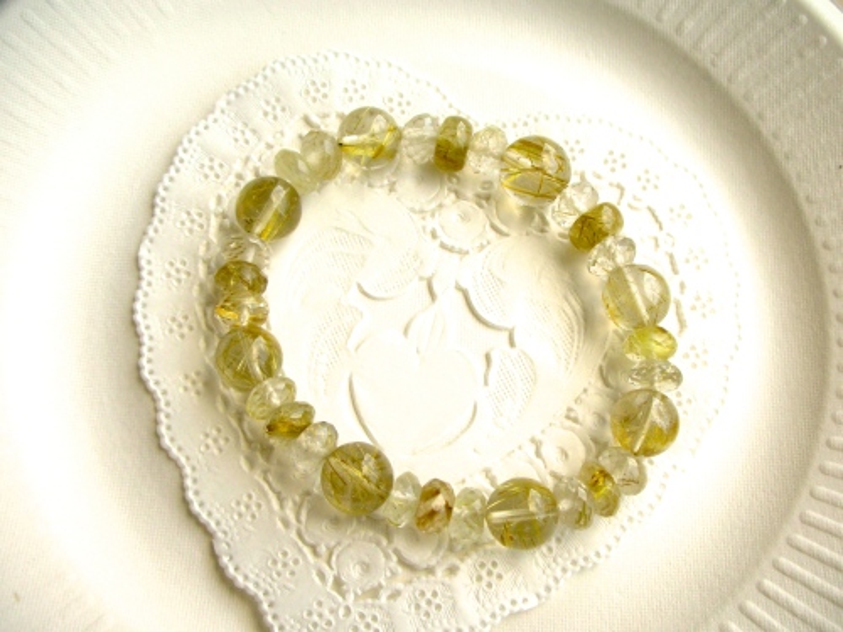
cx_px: 422
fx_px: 1120
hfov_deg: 41.2
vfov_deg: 31.5
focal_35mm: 46
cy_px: 316
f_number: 3.5
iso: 50
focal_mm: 7.7
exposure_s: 1/163
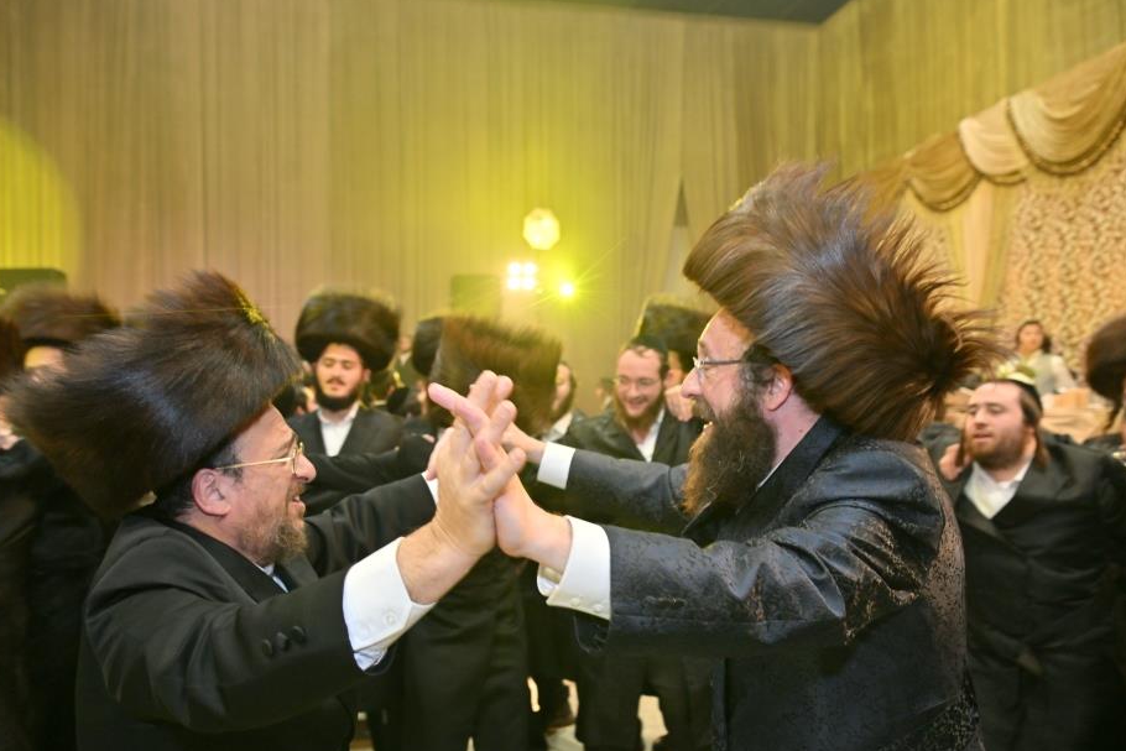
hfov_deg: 67.3
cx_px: 539
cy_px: 376
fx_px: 845
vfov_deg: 47.9
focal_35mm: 27
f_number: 4
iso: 400
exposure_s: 1/200
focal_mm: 24
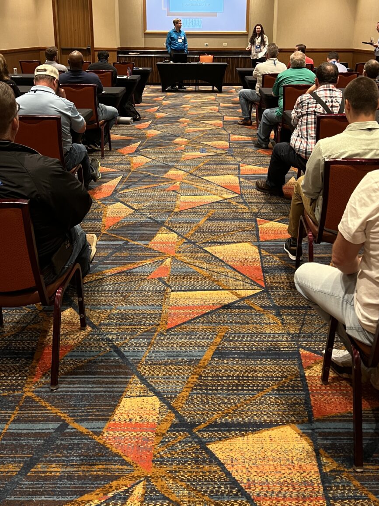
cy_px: 161
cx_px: 199
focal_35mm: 36
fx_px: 526
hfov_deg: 39.6
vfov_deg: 50.3
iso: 250
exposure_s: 1/60
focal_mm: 5.7
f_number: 1.5
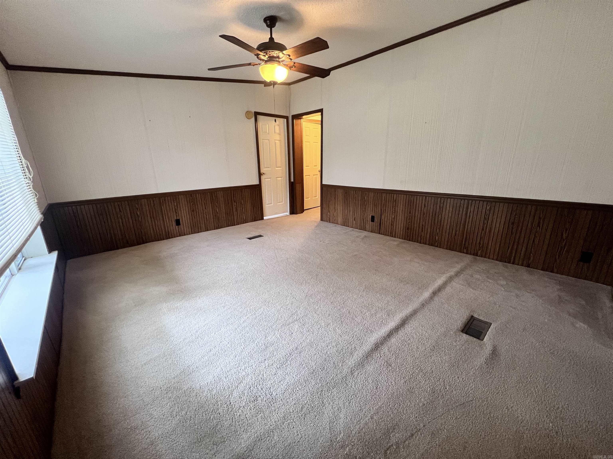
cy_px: 230
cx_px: 306
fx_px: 230
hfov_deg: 106.2
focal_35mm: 13
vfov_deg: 89.9
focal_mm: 1.57
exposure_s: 1/60
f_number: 1.8
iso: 320
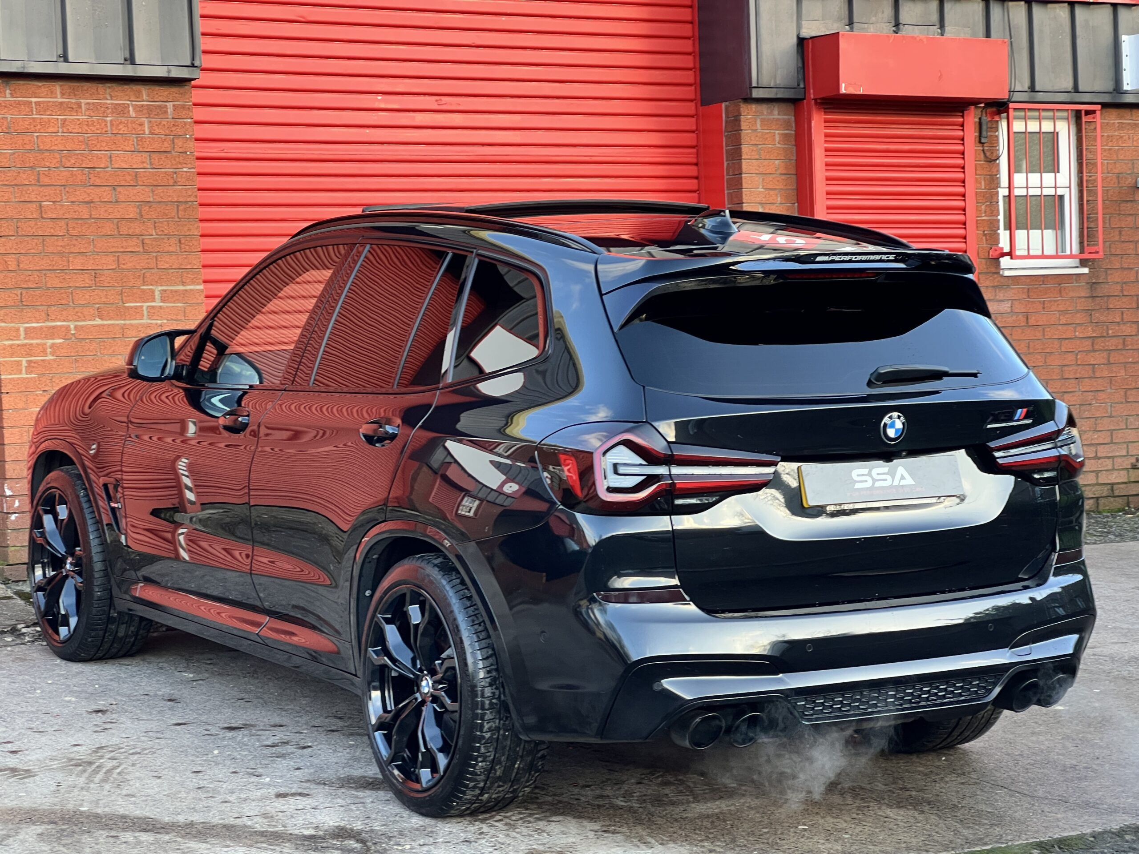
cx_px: 570
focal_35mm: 77
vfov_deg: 19.1
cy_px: 427
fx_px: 2534
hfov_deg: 25.3
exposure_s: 1/99
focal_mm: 9
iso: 100
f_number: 2.8
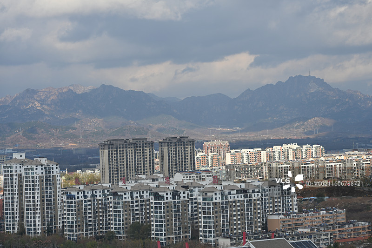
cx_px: 186
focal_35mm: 120
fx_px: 1240
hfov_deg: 17.1
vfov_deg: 11.4
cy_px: 124
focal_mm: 120
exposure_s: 1/250
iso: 72
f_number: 8
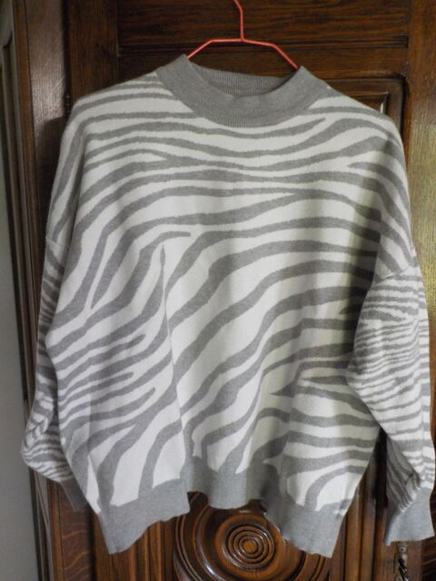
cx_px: 218
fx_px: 504
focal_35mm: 30
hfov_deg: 46.8
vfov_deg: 60.0
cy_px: 290
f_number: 3.3
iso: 400
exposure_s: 1/10
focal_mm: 4.1
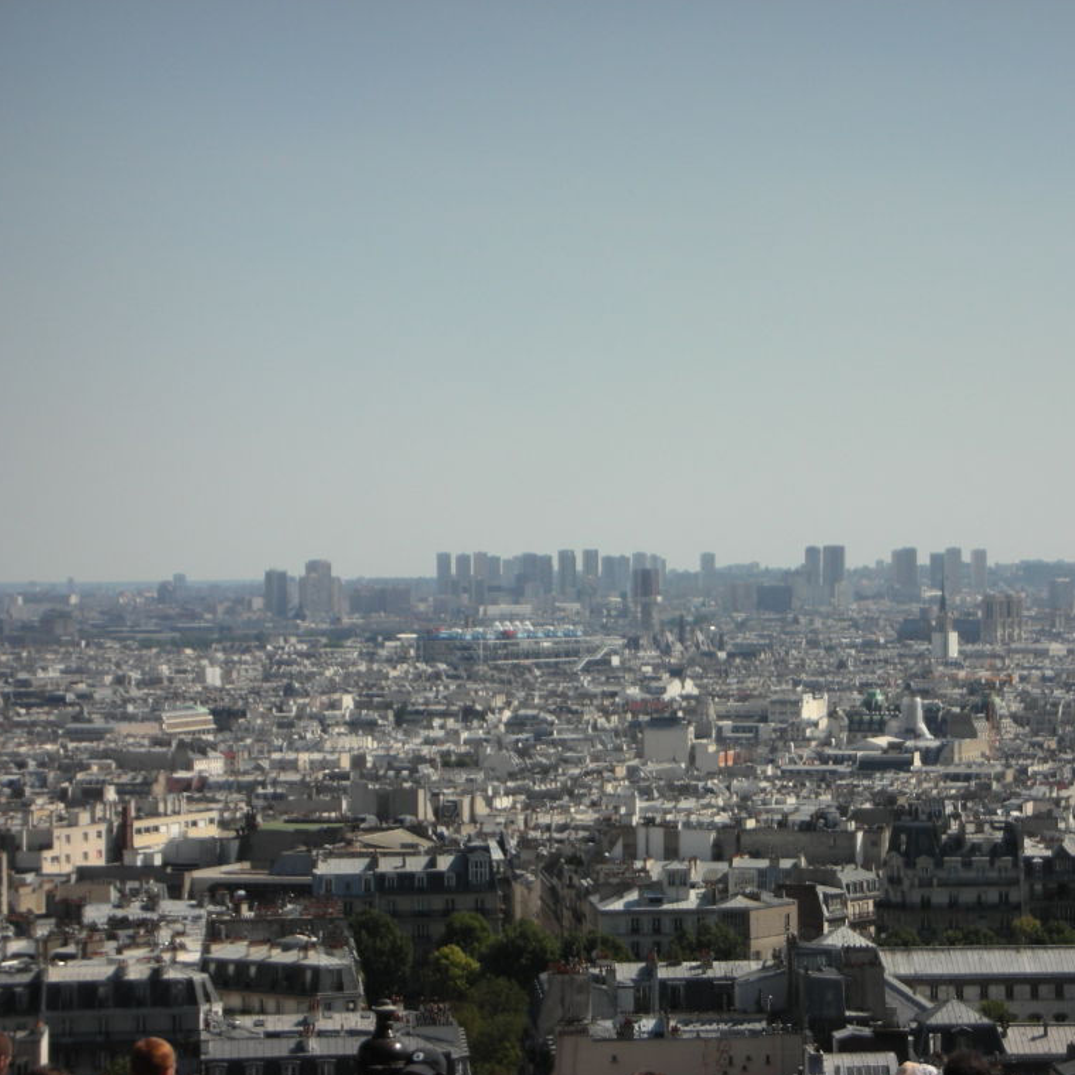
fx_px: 4392
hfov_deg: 13.9
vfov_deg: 14.0
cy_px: 540
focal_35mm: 125
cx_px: 670
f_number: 5.4
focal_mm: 17.4
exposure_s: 1/373
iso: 50
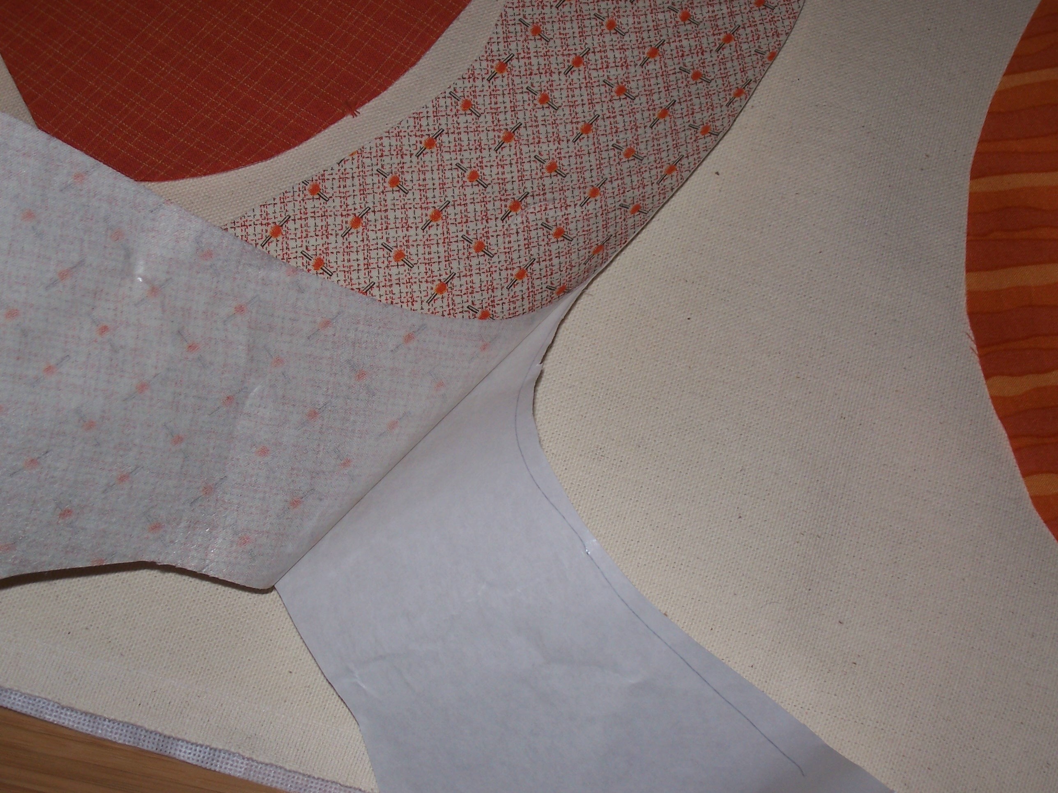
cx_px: 529
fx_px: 2017
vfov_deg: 22.3
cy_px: 396
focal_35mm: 66
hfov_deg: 29.4
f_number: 4
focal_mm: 10.8
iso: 80
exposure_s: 1/90
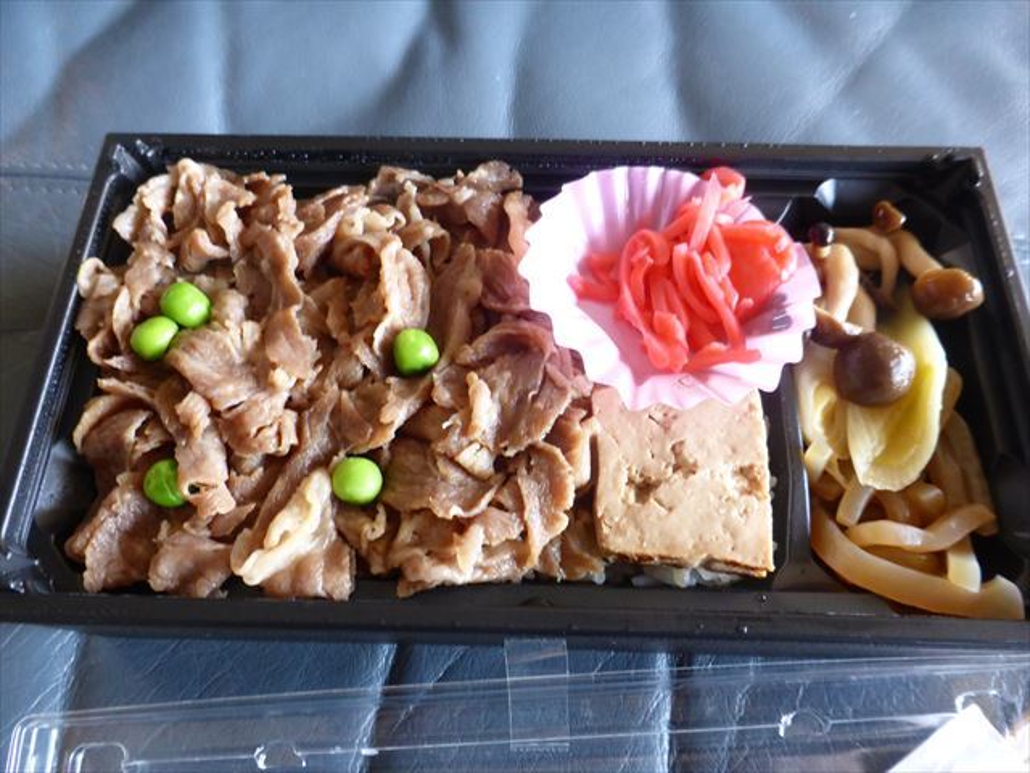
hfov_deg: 71.6
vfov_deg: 56.8
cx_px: 515
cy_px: 386
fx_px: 714
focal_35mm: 24
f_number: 3.3
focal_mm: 4.3
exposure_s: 1/25
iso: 400
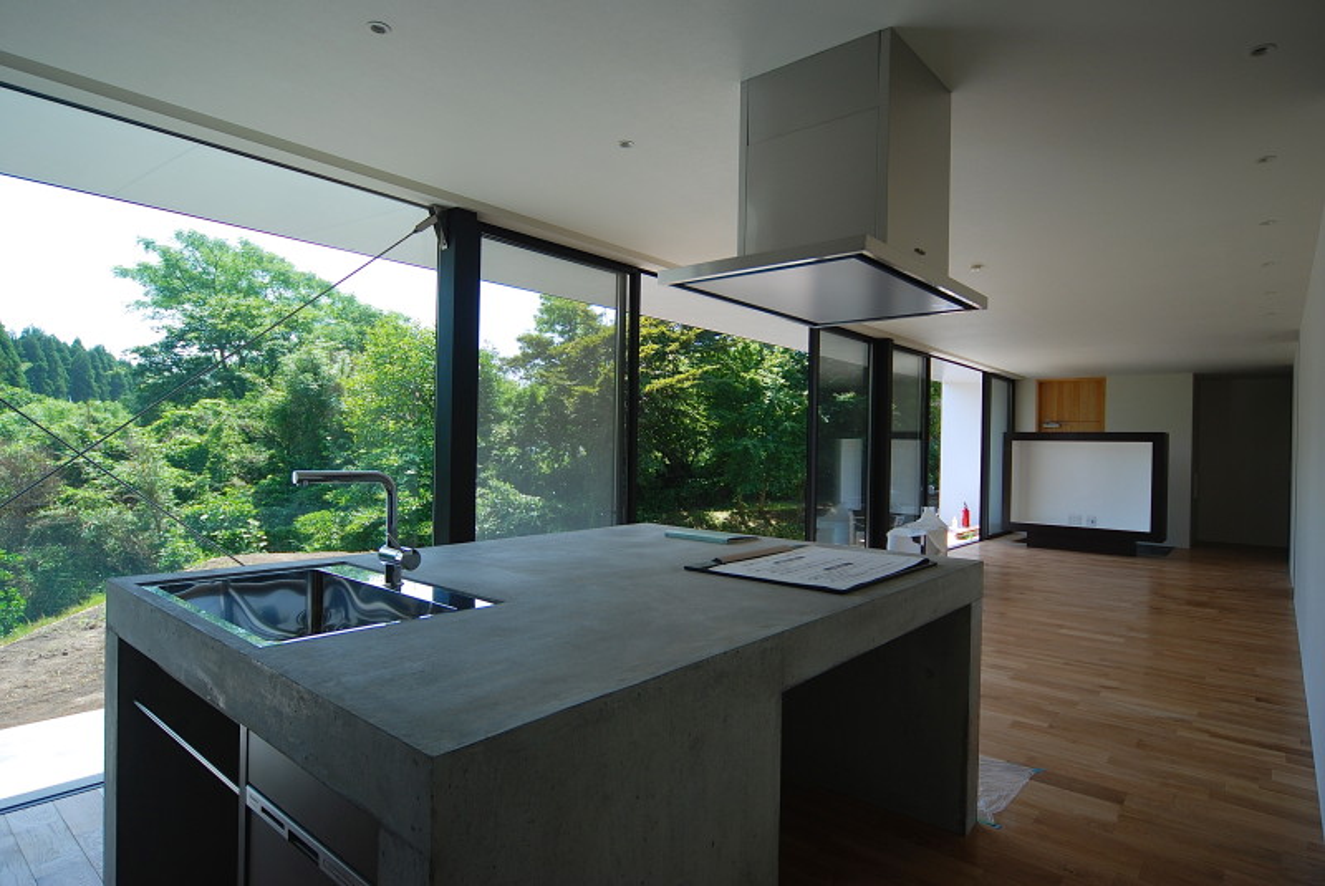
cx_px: 662
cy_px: 443
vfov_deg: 67.5
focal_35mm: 18
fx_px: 663
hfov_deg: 89.9
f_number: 5.6
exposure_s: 1/125
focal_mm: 12
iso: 100
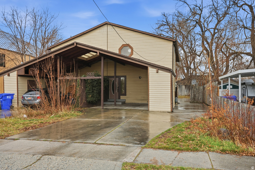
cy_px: 85
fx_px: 205
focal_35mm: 29
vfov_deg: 44.9
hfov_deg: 63.7
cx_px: 128
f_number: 9
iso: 250
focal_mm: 29
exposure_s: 1/250
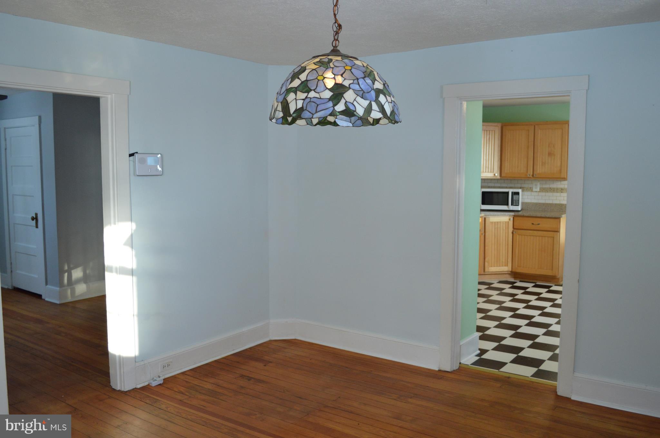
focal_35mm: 30
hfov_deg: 62.0
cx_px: 330
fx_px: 549
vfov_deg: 43.5
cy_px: 219
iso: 800
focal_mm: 20
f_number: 3.8
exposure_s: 1/60
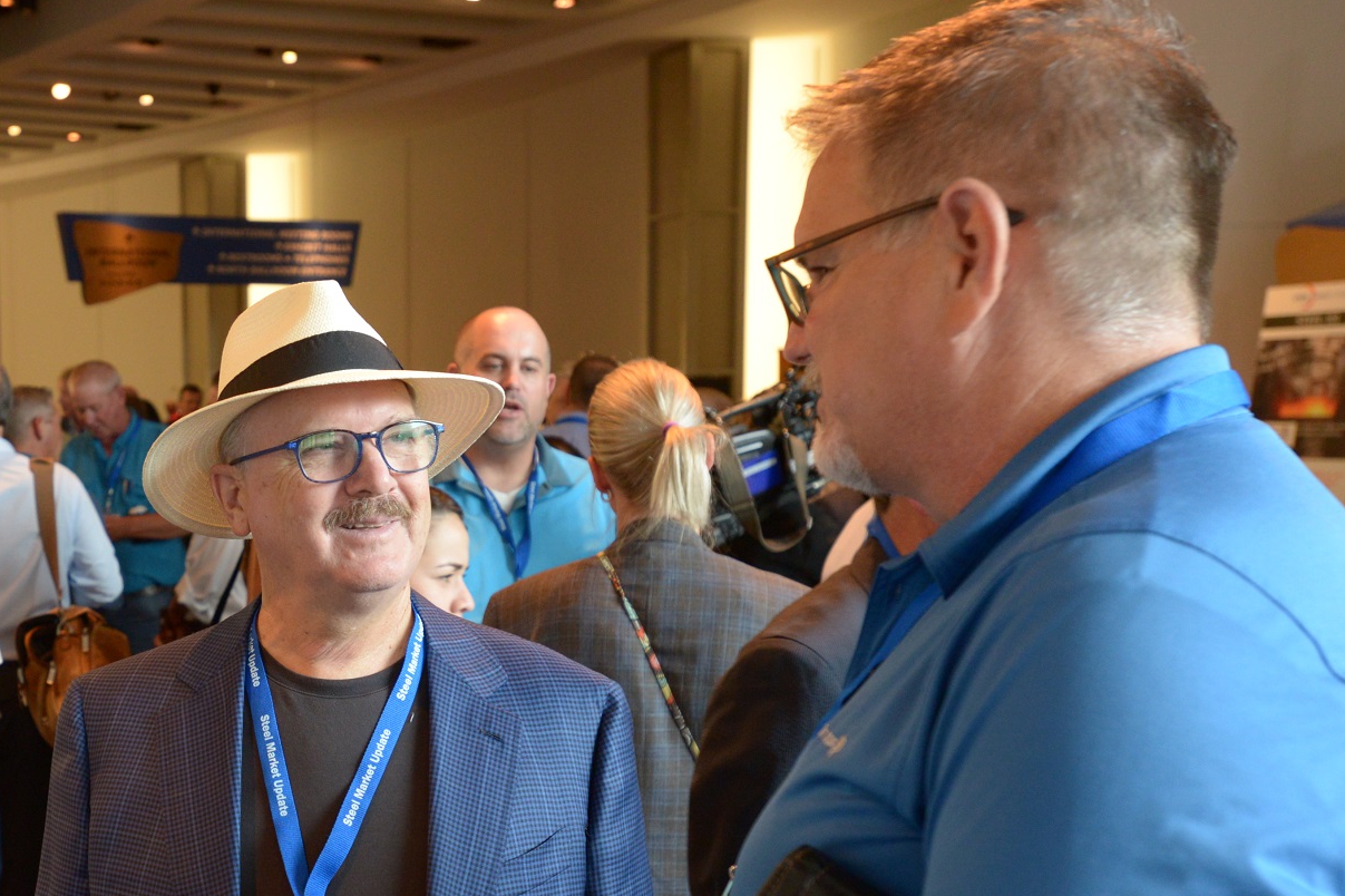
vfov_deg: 23.2
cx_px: 254
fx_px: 2166
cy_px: 657
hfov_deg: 33.4
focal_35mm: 58
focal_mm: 35
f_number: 5.6
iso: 2000
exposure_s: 1/125
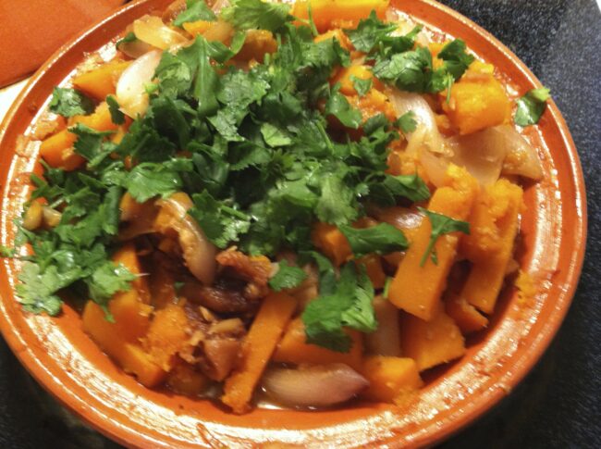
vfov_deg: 40.6
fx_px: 607
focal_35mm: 35
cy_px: 224
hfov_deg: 52.7
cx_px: 300
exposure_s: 1/15
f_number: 2.8
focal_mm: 3.85
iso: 320
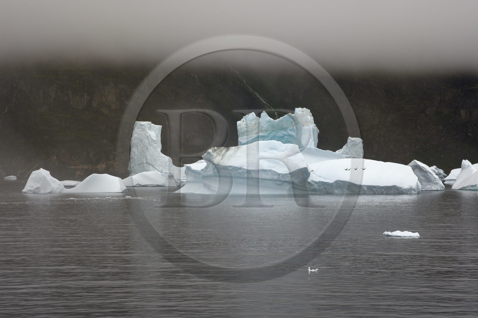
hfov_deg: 10.3
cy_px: 159
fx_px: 2655
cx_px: 239
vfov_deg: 6.9
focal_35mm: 200
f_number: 11
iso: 400
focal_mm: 200
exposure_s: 1/250
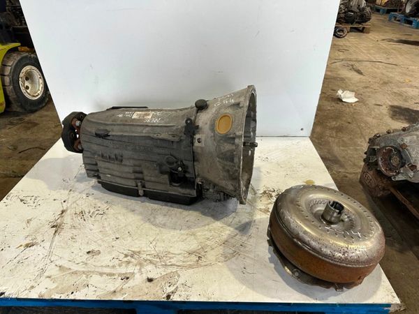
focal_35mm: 24
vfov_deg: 56.8
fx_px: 291
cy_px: 157
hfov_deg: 71.6
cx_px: 210
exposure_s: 1/100
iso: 250
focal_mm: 6.86
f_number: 1.78
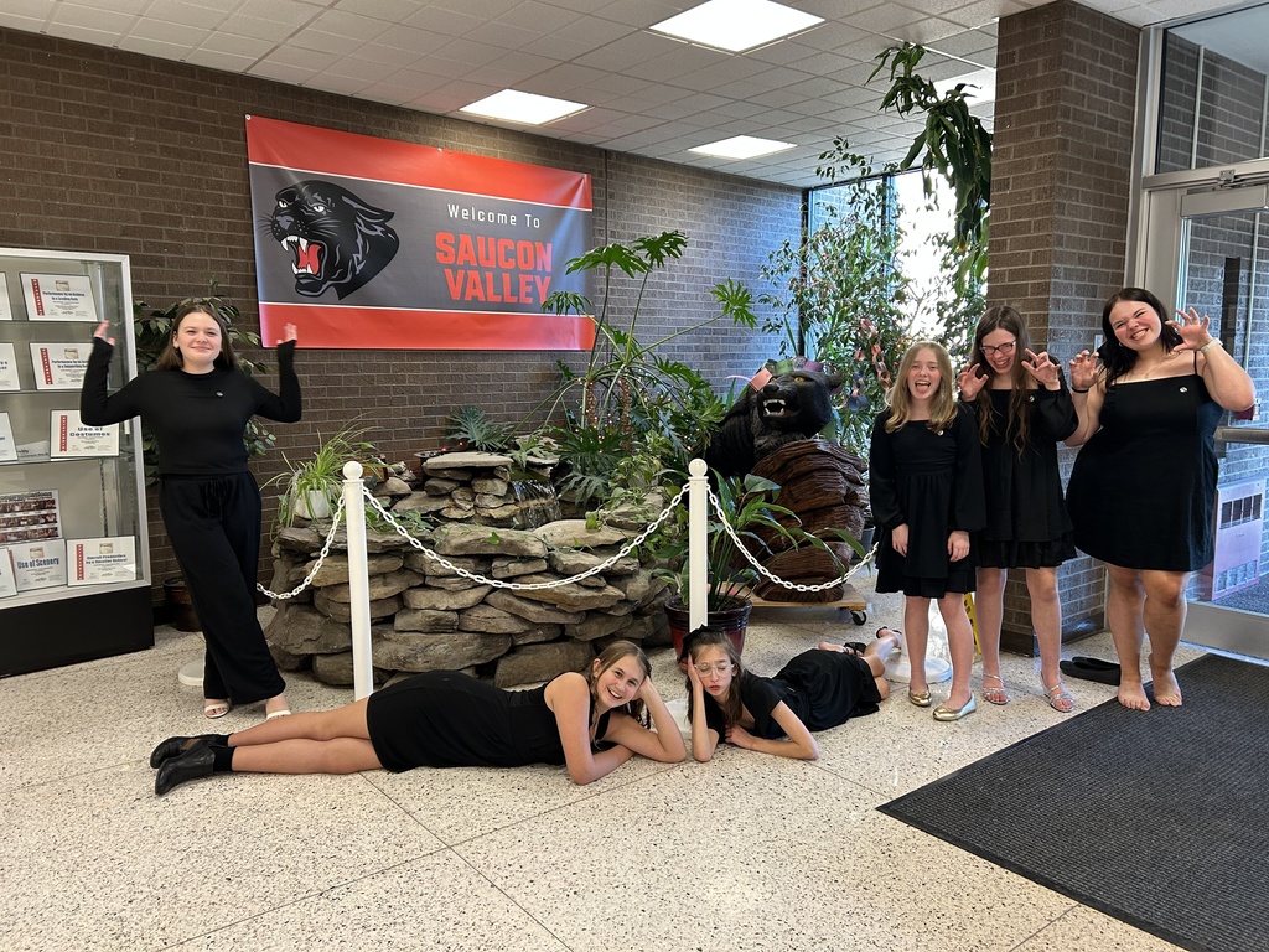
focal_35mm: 26
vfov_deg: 53.1
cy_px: 476
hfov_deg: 67.3
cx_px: 634
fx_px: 953
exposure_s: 1/60
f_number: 1.5
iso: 160
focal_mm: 5.7
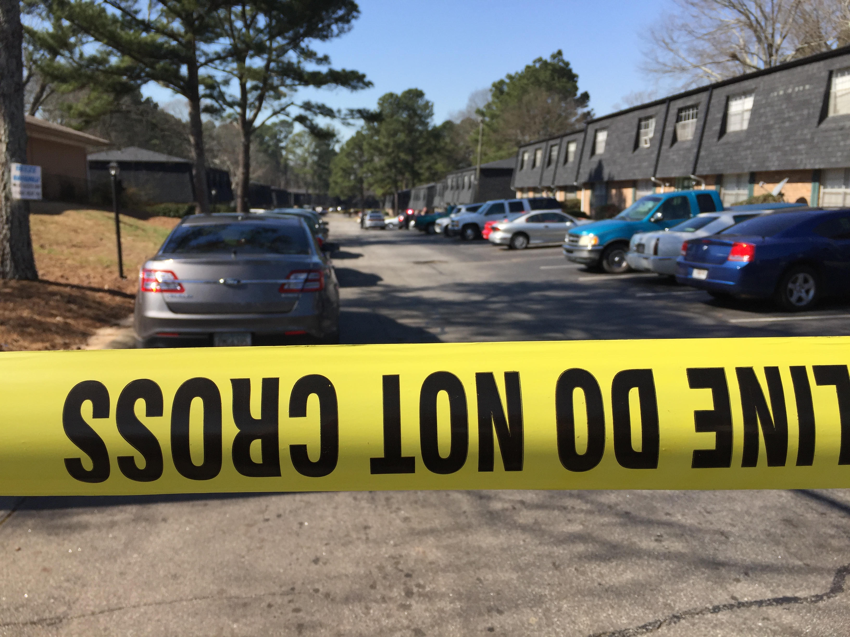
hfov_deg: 61.7
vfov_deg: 48.2
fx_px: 712
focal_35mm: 29
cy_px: 318
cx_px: 425
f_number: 2.2
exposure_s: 1/1464
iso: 32
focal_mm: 4.15
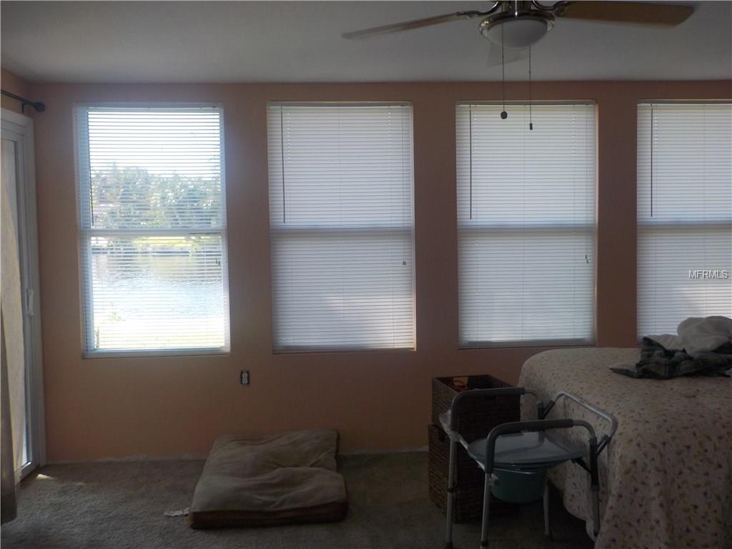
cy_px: 274
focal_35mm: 30
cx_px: 366
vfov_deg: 46.8
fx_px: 634
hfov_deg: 60.0
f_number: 3.3
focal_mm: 4.1
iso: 125
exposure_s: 1/160
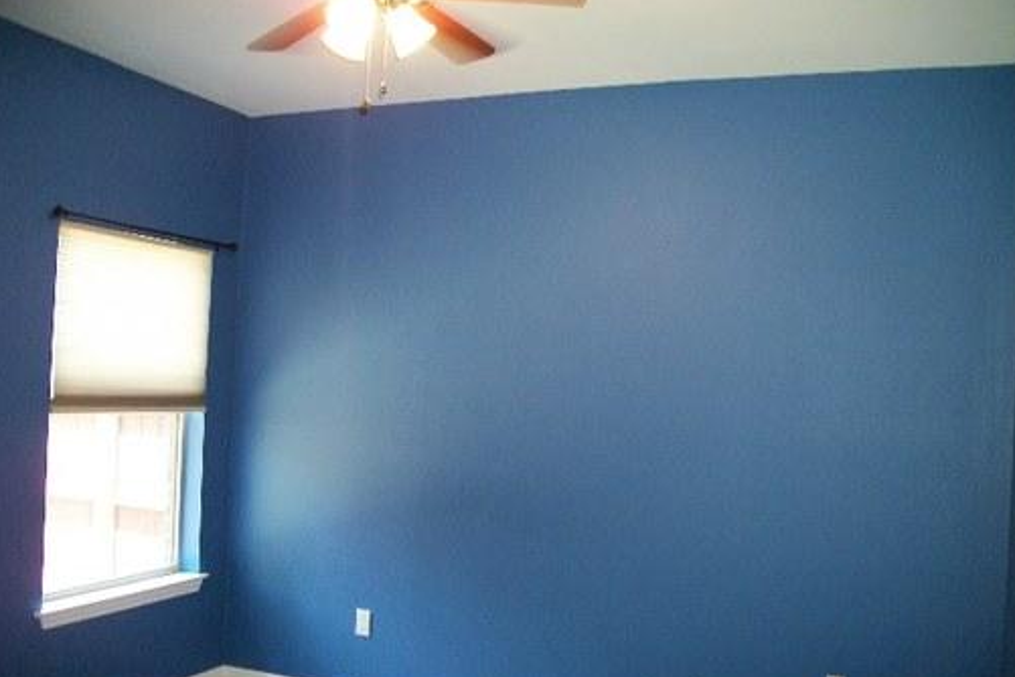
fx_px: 959
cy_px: 381
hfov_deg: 55.8
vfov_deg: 38.8
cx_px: 511
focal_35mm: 34
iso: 250
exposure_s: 1/30
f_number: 2.9
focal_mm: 5.7
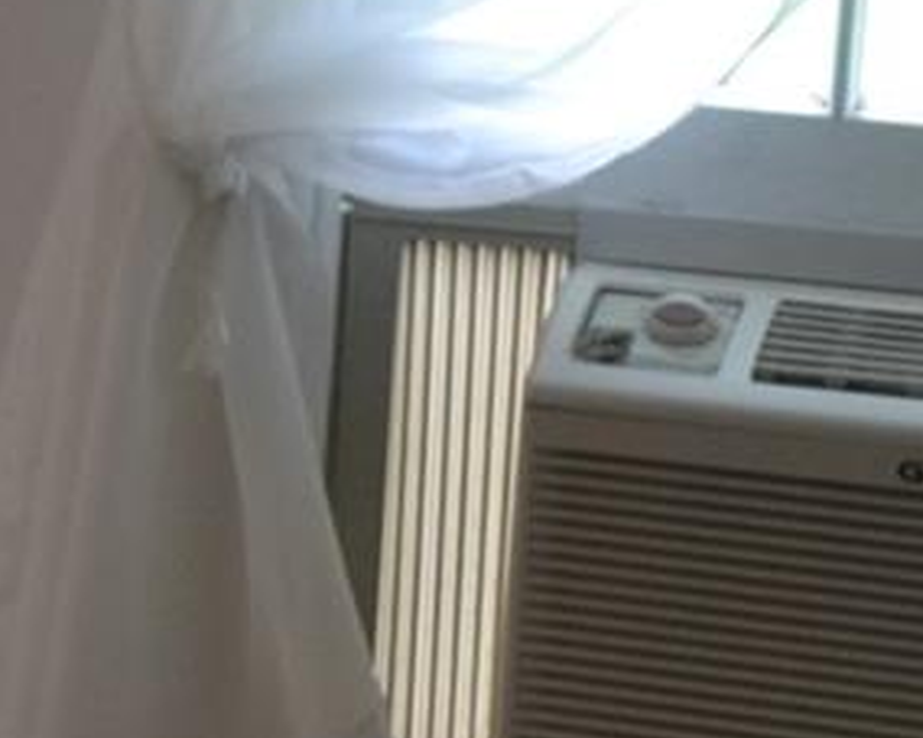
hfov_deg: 9.5
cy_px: 197
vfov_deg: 8.4
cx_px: -1206
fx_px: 4997
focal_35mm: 183
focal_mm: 18
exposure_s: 1/60
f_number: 3.5
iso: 400
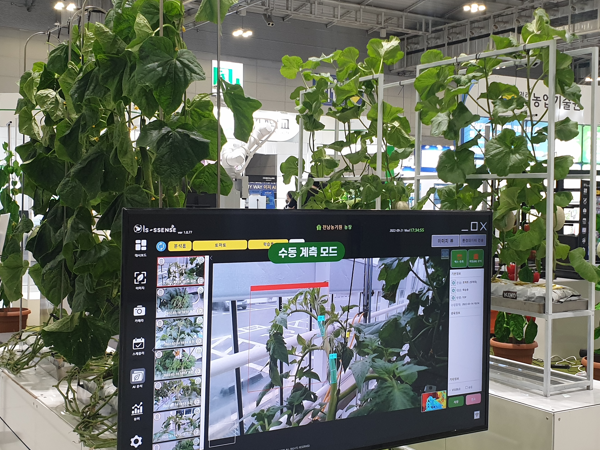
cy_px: 222
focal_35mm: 40
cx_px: 334
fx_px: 693
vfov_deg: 36.0
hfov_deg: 46.7
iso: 160
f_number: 2.4
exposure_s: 1/50
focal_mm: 4.3
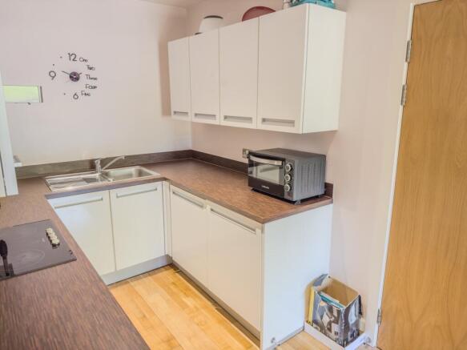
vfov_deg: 56.8
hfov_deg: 71.6
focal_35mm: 24
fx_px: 324
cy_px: 175
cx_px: 234
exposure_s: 1/50
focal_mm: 6.86
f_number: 1.8
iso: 200
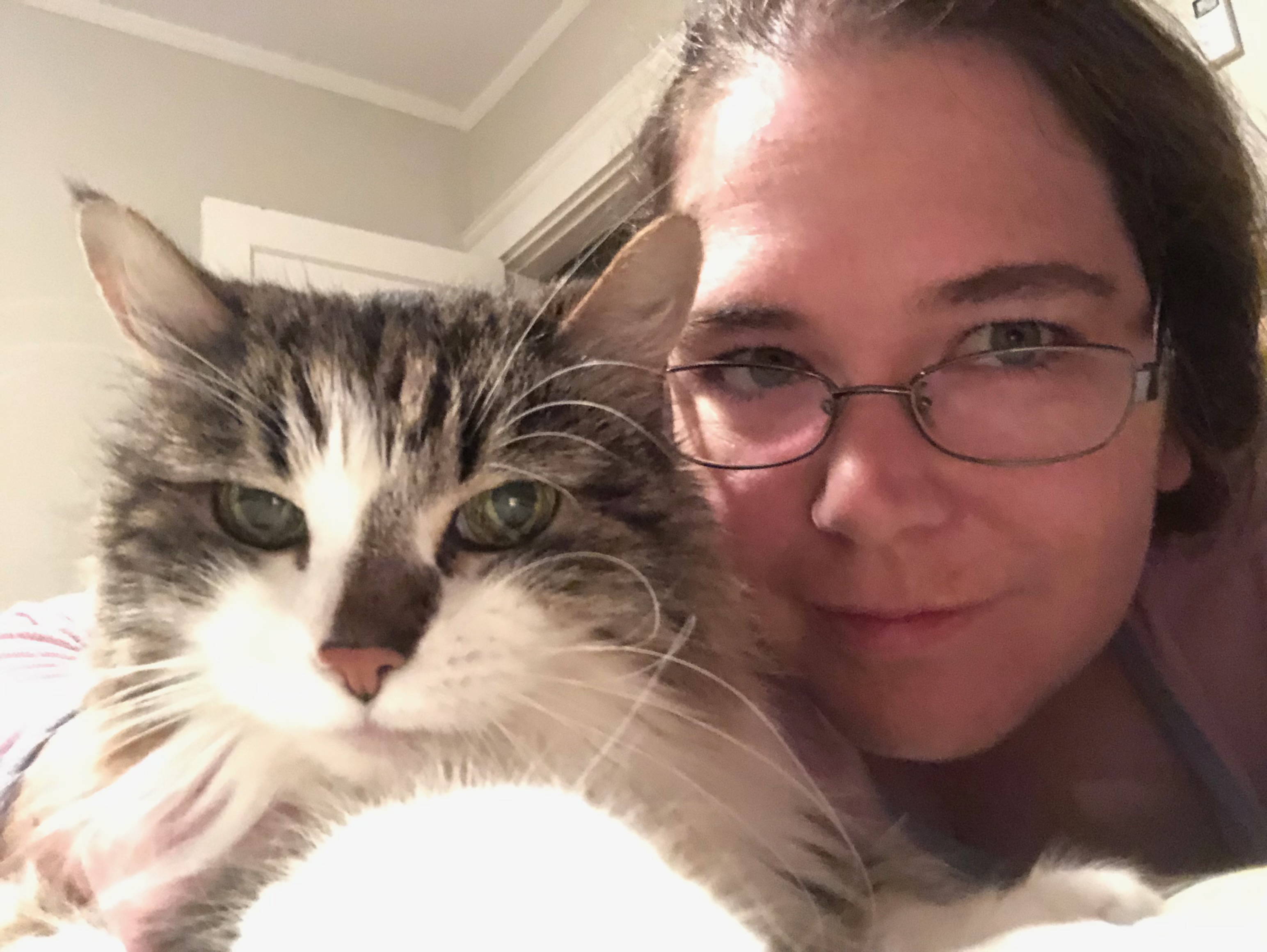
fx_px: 1172
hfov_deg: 56.8
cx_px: 634
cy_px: 476
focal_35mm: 32
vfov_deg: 44.2
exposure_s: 1/15
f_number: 2.2
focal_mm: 2.87
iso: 1250
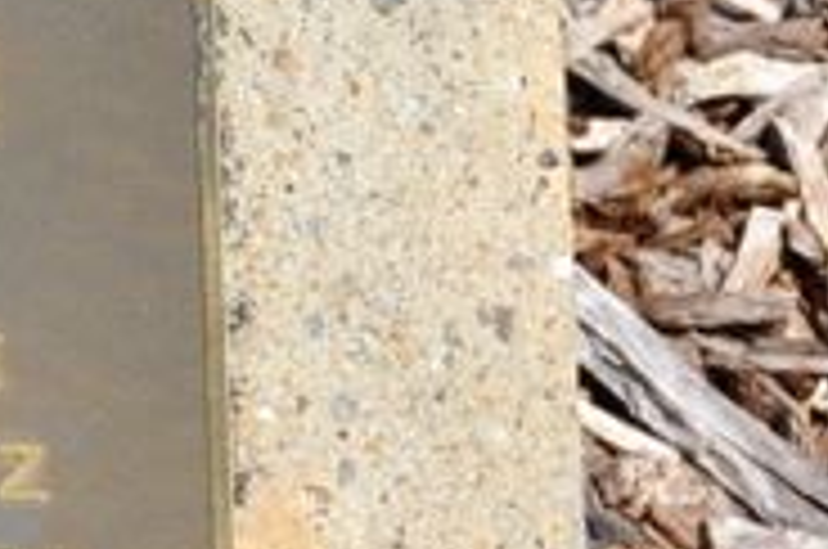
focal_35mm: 551
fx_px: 12651
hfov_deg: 3.7
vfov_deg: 2.5
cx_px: -824
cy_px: 670
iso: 200
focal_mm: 66
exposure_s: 1/400
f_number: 10
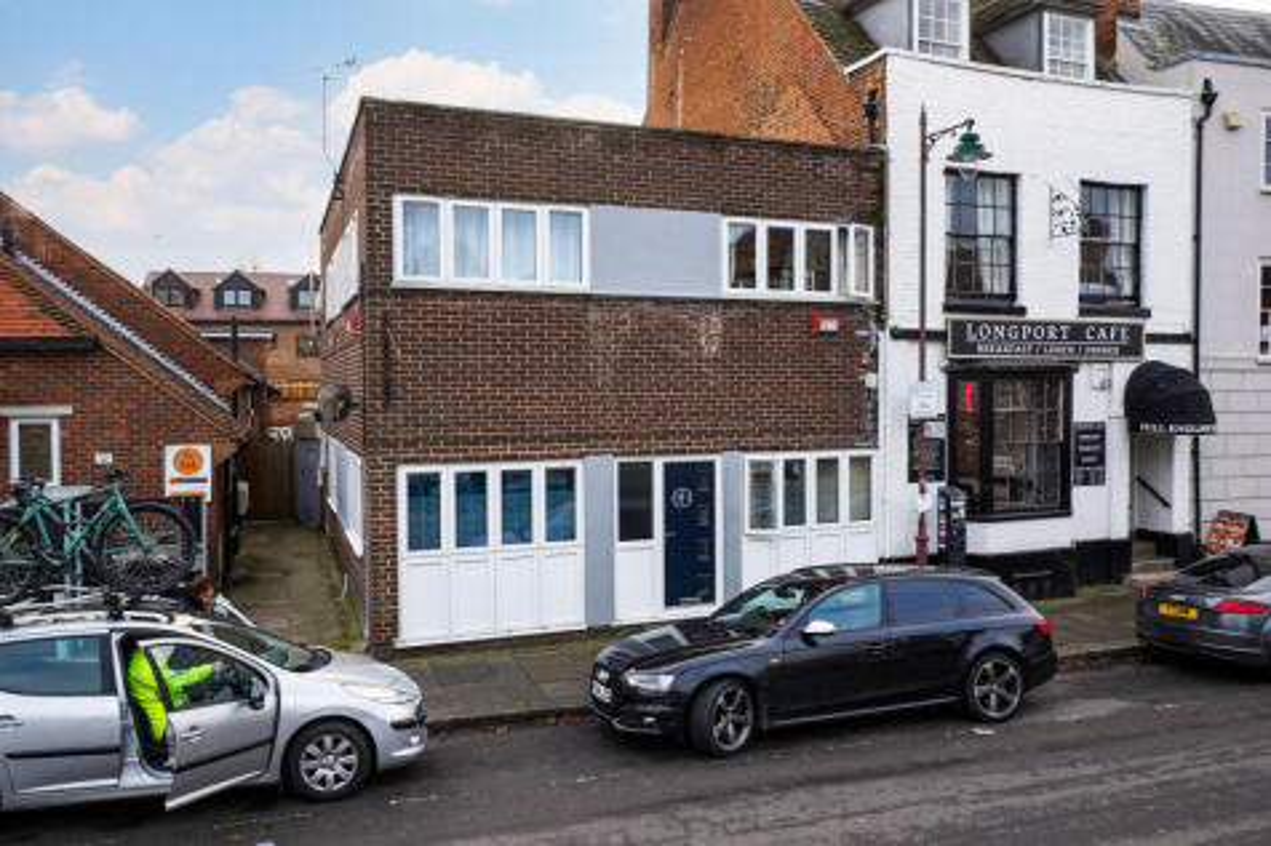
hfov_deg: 67.4
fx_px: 953
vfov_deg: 47.9
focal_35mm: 27
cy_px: 423
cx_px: 636
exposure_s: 1/25
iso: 100
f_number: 9
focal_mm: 18
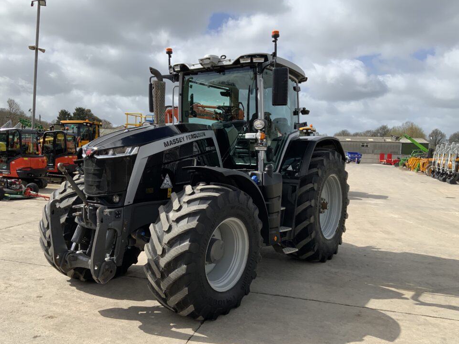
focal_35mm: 31
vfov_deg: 45.4
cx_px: 221
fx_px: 411
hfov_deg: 58.3
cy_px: 177
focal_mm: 3
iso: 16
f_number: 1.8
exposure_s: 1/2320
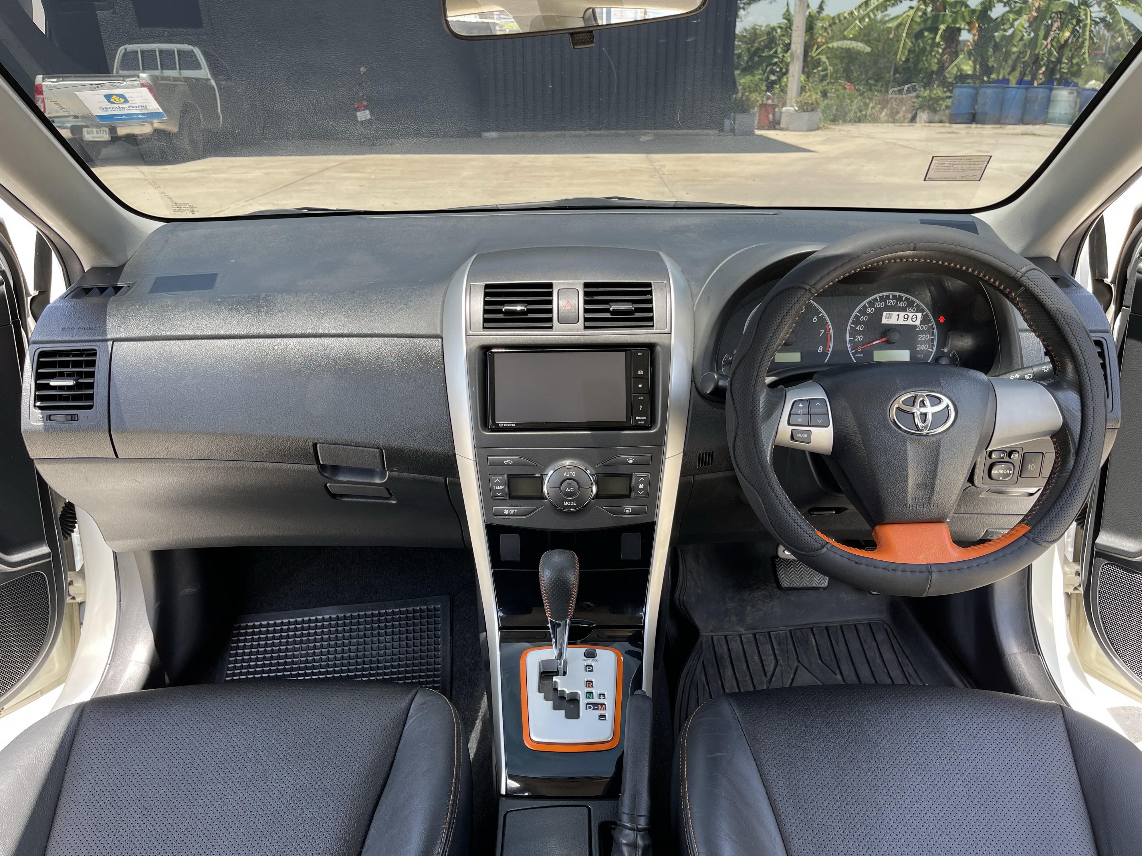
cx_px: 571
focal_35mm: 26
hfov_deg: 67.3
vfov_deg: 53.1
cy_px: 428
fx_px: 858
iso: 32
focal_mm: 5.1
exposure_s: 1/171
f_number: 1.6
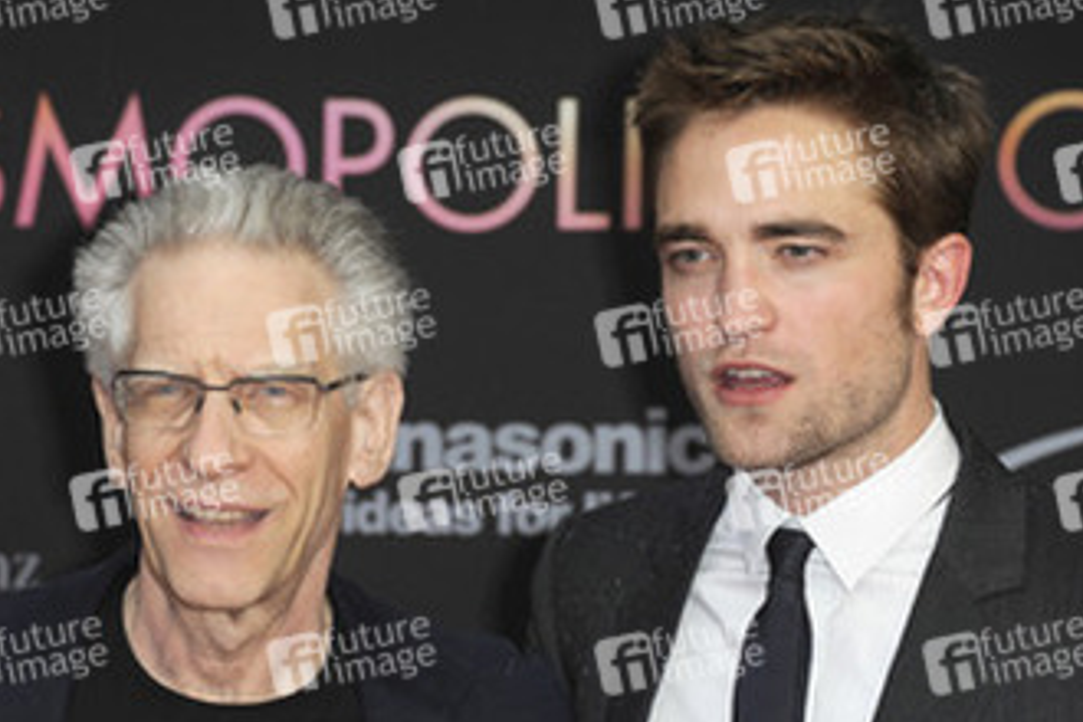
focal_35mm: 232
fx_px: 6979
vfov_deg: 5.9
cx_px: 395
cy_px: 410
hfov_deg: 8.9
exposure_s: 1/160
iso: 800
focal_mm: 170
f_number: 6.3
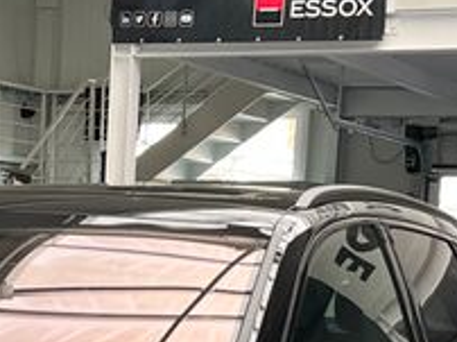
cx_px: -2
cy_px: 657
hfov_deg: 14.7
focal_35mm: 132
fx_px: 1741
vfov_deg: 10.4
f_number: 1.6
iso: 80
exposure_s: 1/121
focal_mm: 5.1
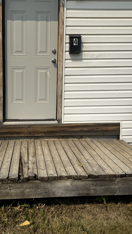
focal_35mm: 36
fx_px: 224
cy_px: 97
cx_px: 34
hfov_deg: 32.3
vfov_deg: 55.0
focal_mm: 5.7
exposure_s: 1/9434
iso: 50
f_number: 1.5
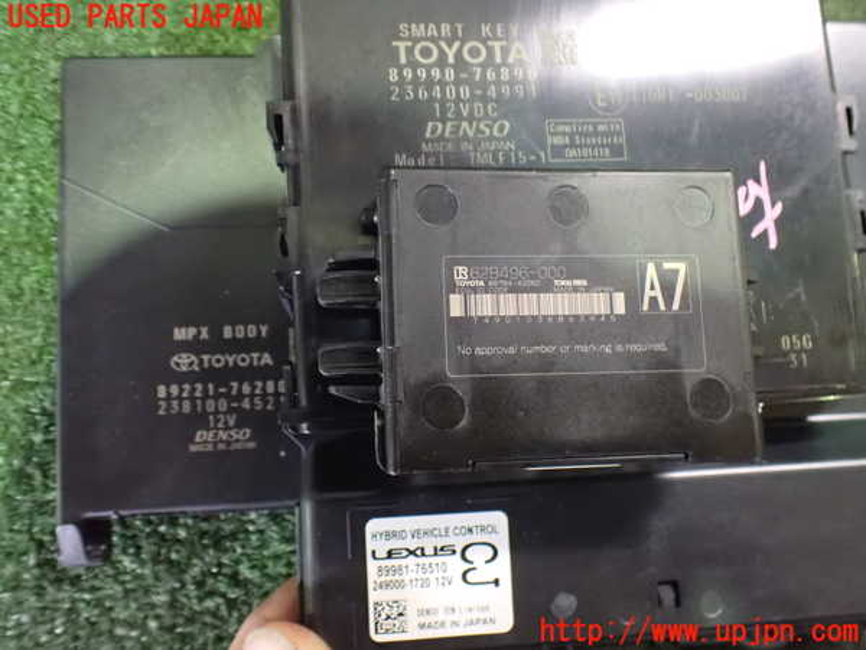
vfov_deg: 46.8
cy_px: 325
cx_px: 433
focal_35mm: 30
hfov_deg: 60.0
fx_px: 751
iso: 1600
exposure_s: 1/30
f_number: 2.3
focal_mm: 5.4
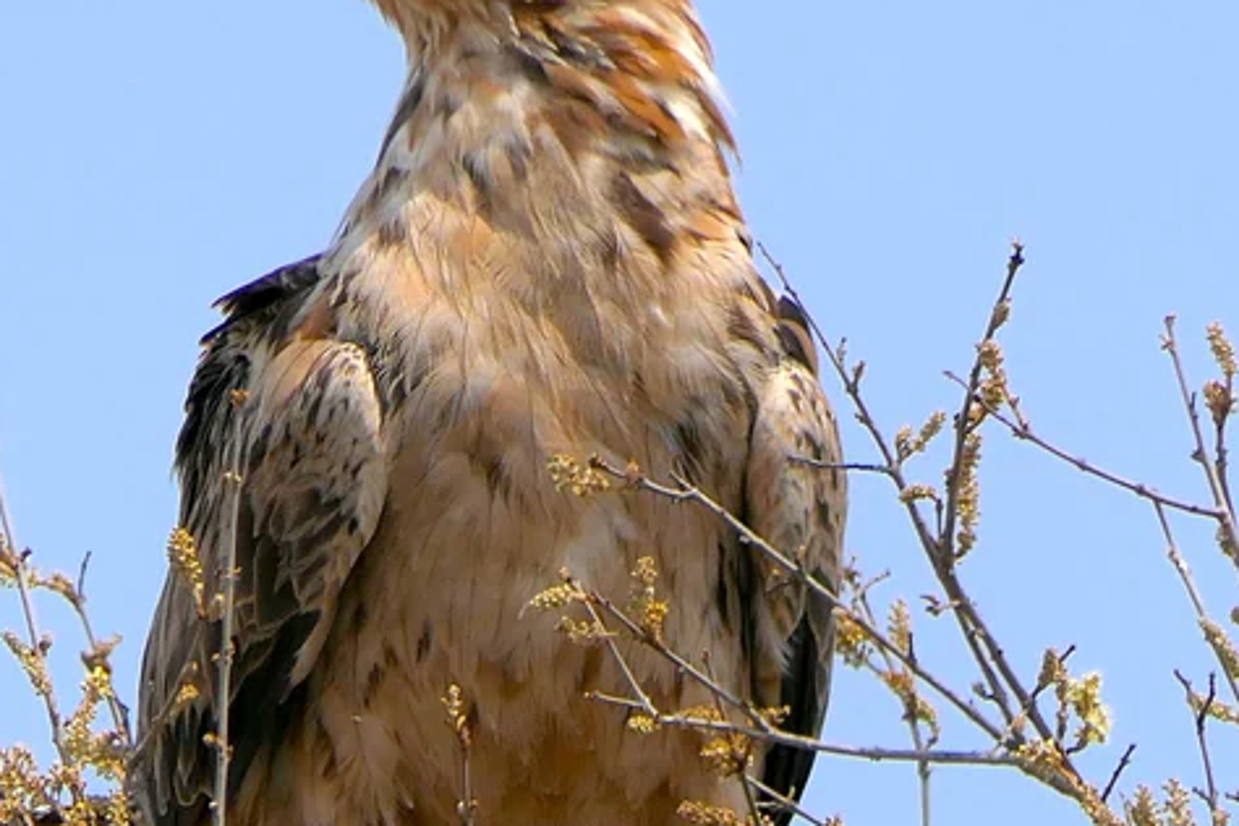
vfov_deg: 0.8
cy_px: 421
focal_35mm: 1822
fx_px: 62702
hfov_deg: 1.1
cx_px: 664
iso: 125
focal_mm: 176
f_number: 4.5
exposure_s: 1/1300
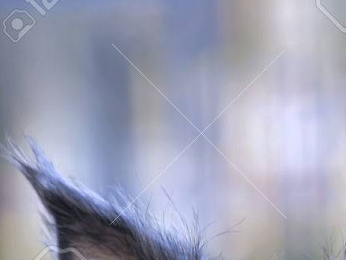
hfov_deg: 3.4
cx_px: 323
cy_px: 431
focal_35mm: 586
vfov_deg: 2.5
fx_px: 5861
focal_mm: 200
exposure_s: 1/200
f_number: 8
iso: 320
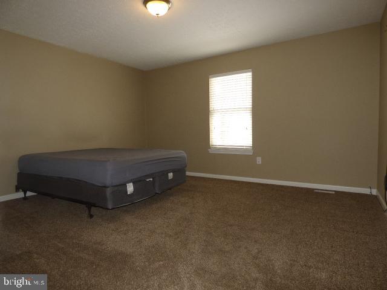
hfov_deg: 81.7
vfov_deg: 66.0
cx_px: 194
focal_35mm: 20
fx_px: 224
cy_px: 145
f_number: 2.8
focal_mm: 3.58
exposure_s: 1/80
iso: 100
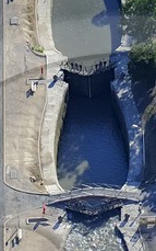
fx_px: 4125
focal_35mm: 606
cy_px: 356
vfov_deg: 3.5
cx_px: 132
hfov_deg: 2.2
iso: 400
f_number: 5.6
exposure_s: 1/800
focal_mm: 85
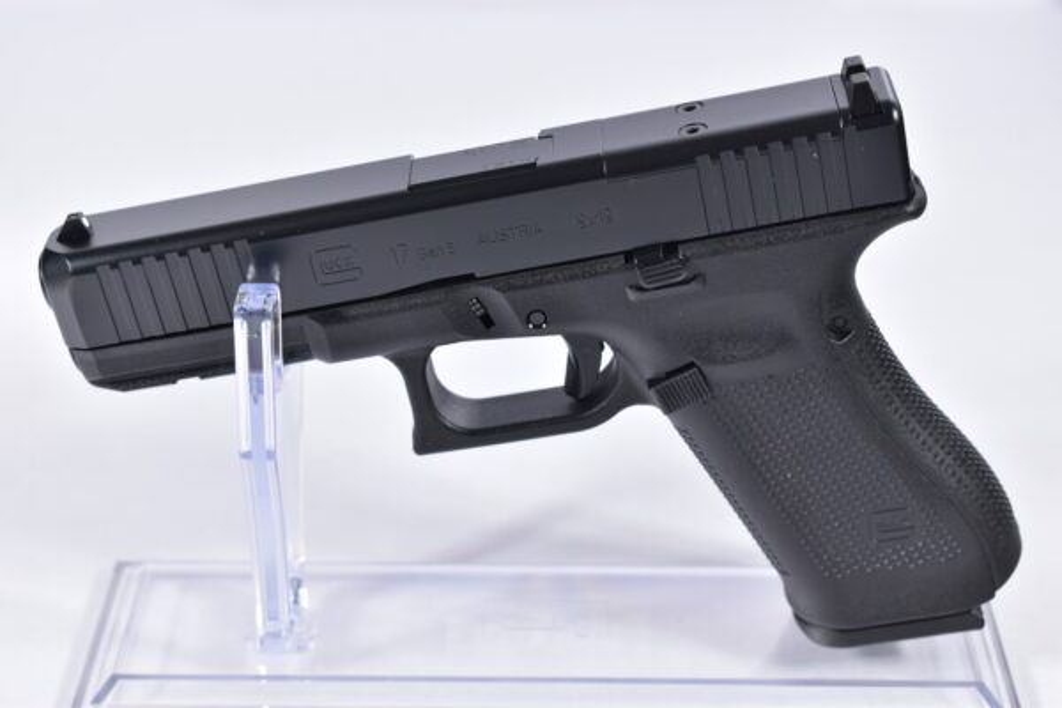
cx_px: 531
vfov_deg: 18.9
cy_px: 354
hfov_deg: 28.1
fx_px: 2124
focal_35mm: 72
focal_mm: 48
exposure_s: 1/30
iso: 640
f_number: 5.3
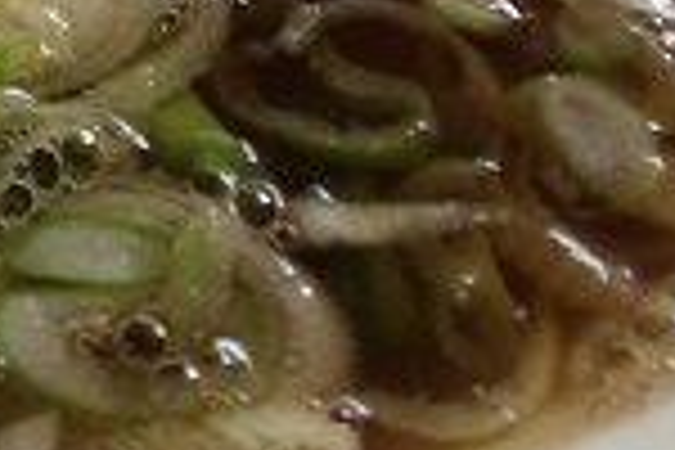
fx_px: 2044
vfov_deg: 11.6
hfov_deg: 17.8
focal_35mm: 109
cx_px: -151
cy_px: -364
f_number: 2.2
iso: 125
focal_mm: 4.12
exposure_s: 1/30
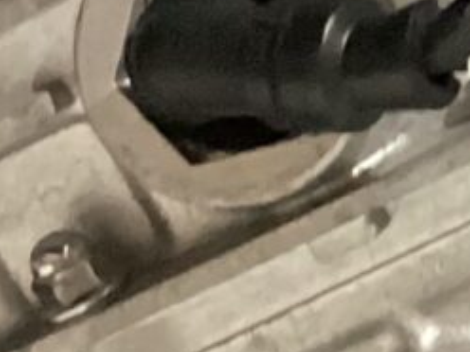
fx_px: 3259
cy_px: -91
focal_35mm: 240
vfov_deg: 6.2
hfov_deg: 7.6
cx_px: 1196
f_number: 2.4
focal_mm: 3.3
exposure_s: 1/40
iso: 320
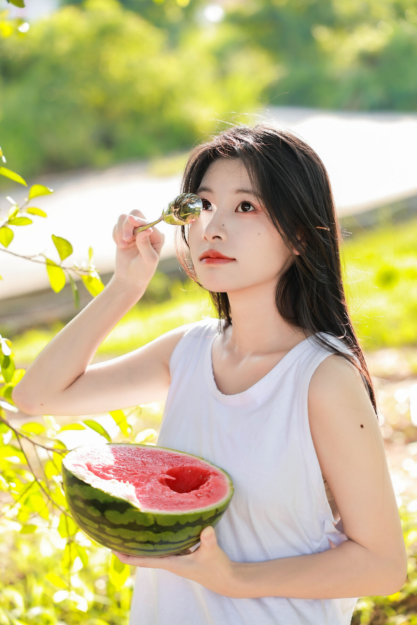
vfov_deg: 29.2
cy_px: 312
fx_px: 1199
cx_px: 208
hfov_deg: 19.7
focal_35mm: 69
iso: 125
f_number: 2.8
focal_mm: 70
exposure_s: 1/200
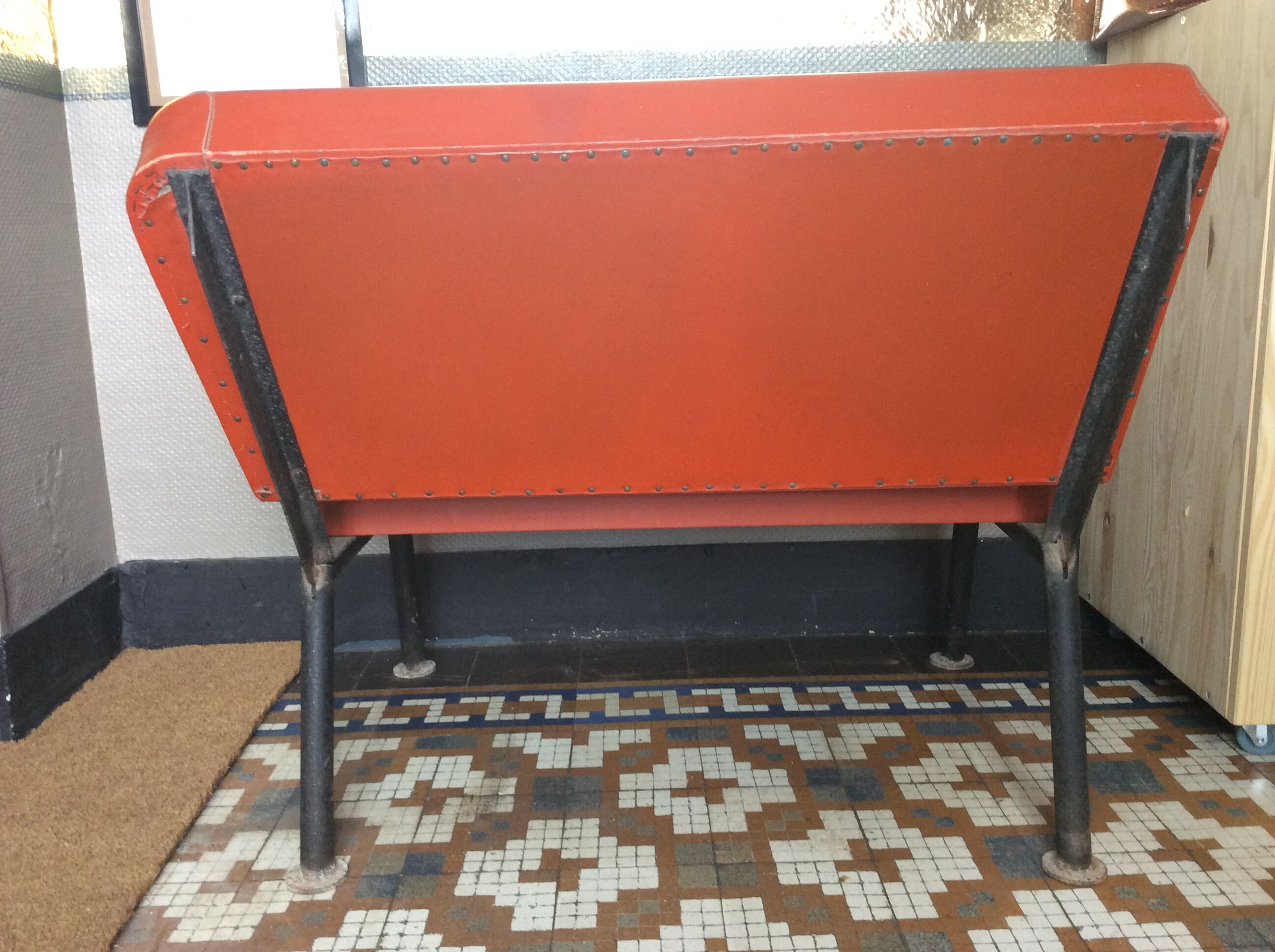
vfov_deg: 44.1
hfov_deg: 56.9
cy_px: 476
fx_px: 1177
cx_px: 638
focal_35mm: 32
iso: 100
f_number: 2.4
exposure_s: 1/25
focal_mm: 3.3
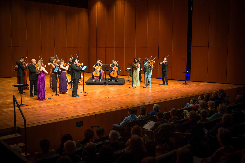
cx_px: 122
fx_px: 258
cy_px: 82
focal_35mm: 38
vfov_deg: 35.0
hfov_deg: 50.7
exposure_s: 1/100
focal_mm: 38
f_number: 2.8
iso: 320
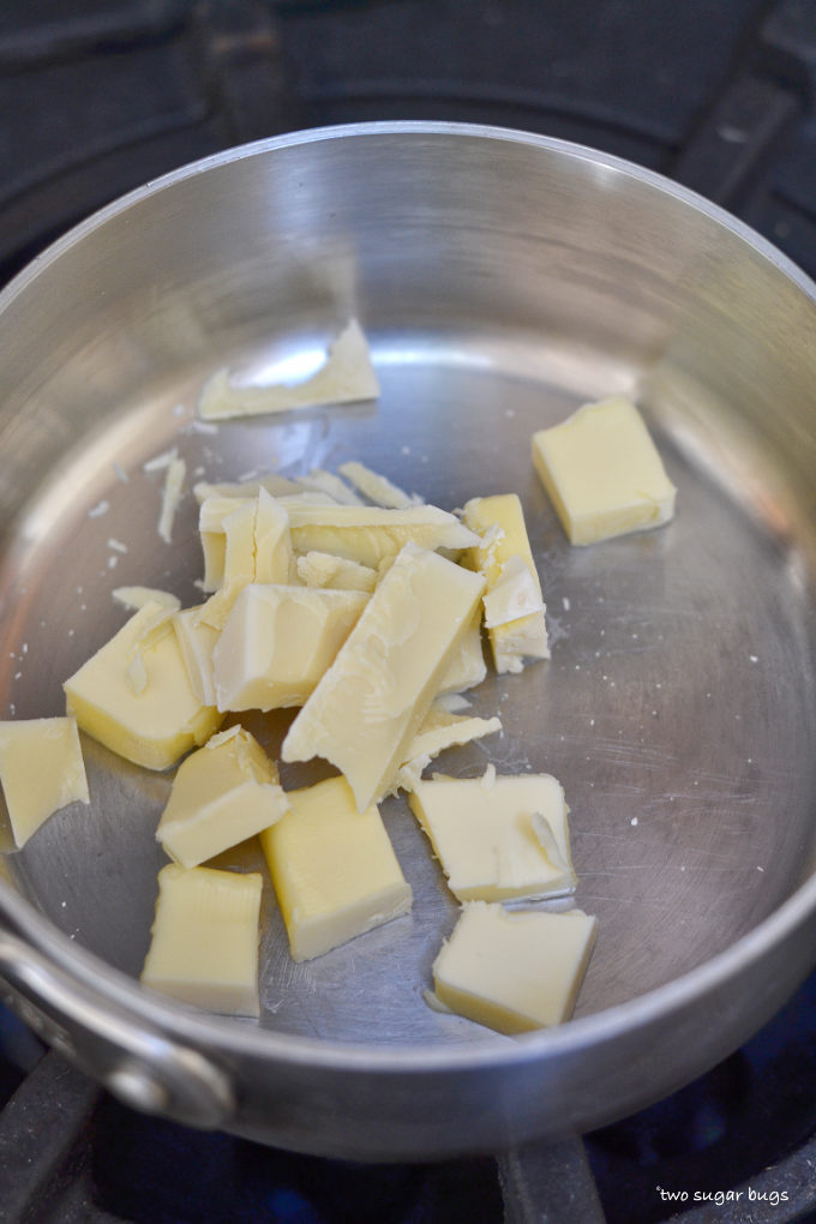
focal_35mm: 75
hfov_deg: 18.2
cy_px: 612
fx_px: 2550
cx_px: 408
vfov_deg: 27.0
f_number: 2.8
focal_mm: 50
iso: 400
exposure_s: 1/80
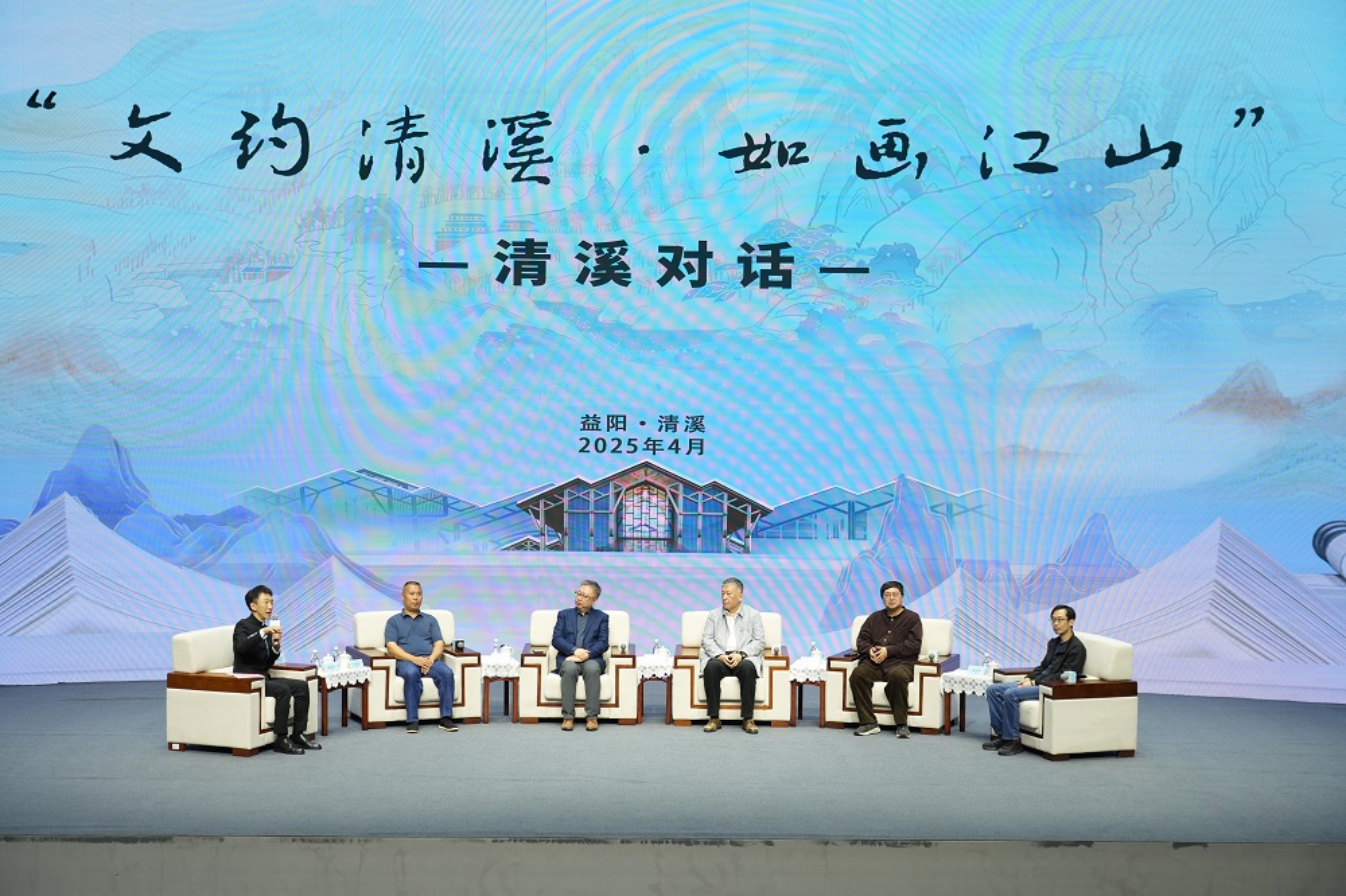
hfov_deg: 33.9
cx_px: 673
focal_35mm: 59
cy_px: 448
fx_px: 2205
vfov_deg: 23.0
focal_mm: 59
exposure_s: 1/125
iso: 500
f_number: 4
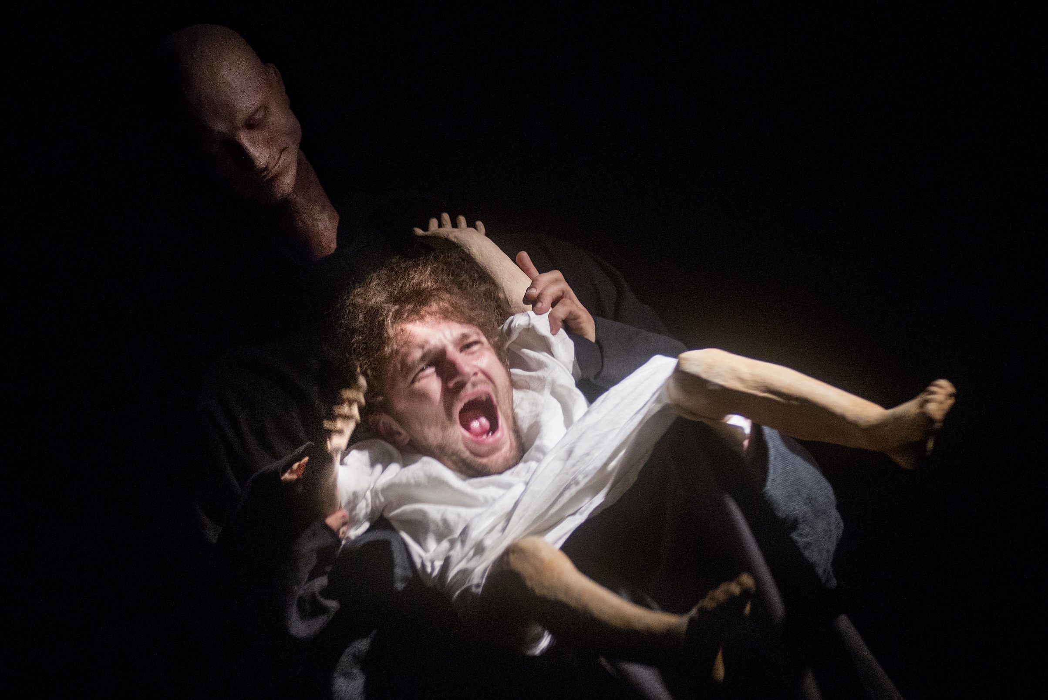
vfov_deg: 13.1
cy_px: 350
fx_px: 3058
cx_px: 524
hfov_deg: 19.4
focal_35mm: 105
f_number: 2.8
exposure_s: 1/40
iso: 3200
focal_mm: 105
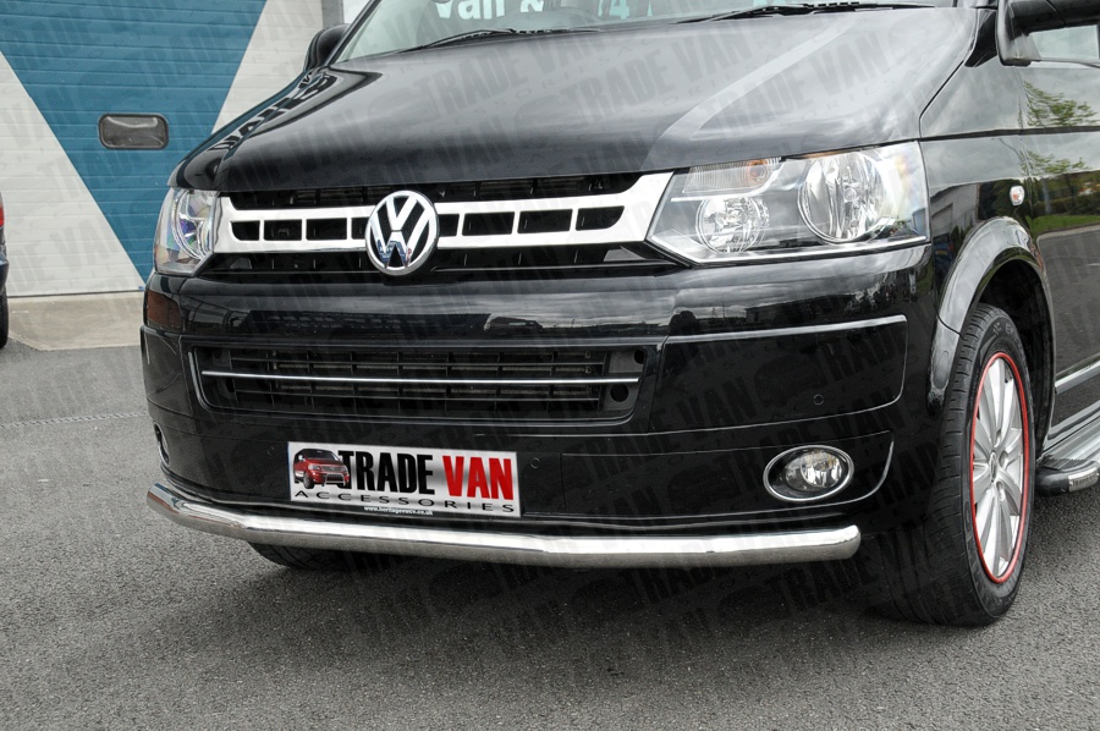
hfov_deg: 37.9
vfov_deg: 25.7
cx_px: 550
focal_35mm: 52
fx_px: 1602
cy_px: 366
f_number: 8
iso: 640
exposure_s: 1/100
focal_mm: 35
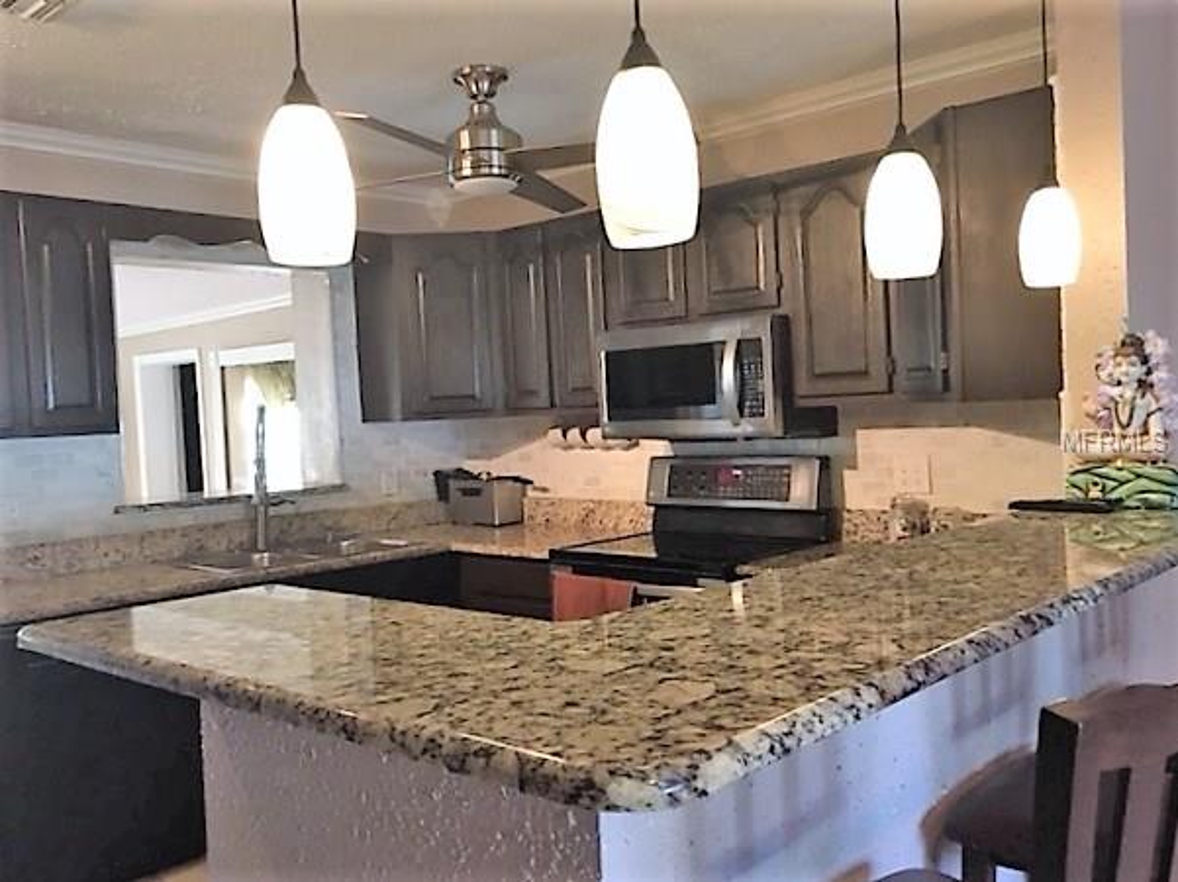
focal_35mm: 29
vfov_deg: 48.2
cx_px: 589
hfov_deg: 61.7
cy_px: 441
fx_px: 986
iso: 160
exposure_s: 1/30
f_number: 2.2
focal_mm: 4.15
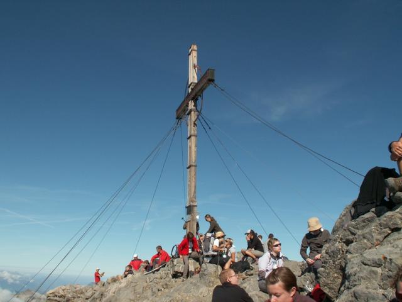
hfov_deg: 52.6
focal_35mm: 35
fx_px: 406
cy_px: 151
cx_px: 201
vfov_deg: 40.7
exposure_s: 1/250
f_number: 7.1
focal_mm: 5.86
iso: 50
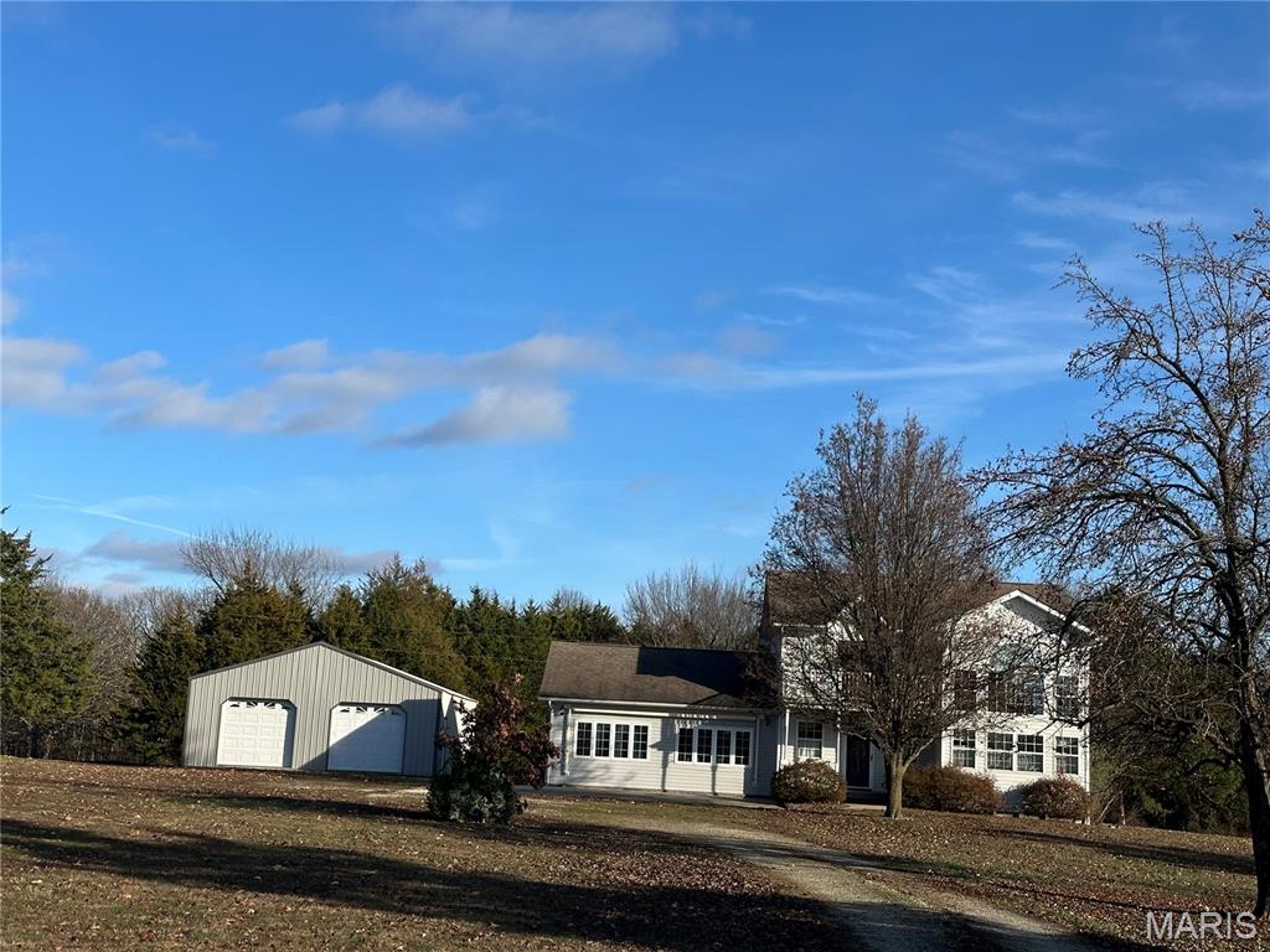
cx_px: 635
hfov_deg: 39.7
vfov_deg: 30.3
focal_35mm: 48
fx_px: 1761
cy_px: 476
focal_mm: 6.86
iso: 64
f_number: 1.78
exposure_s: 1/3731
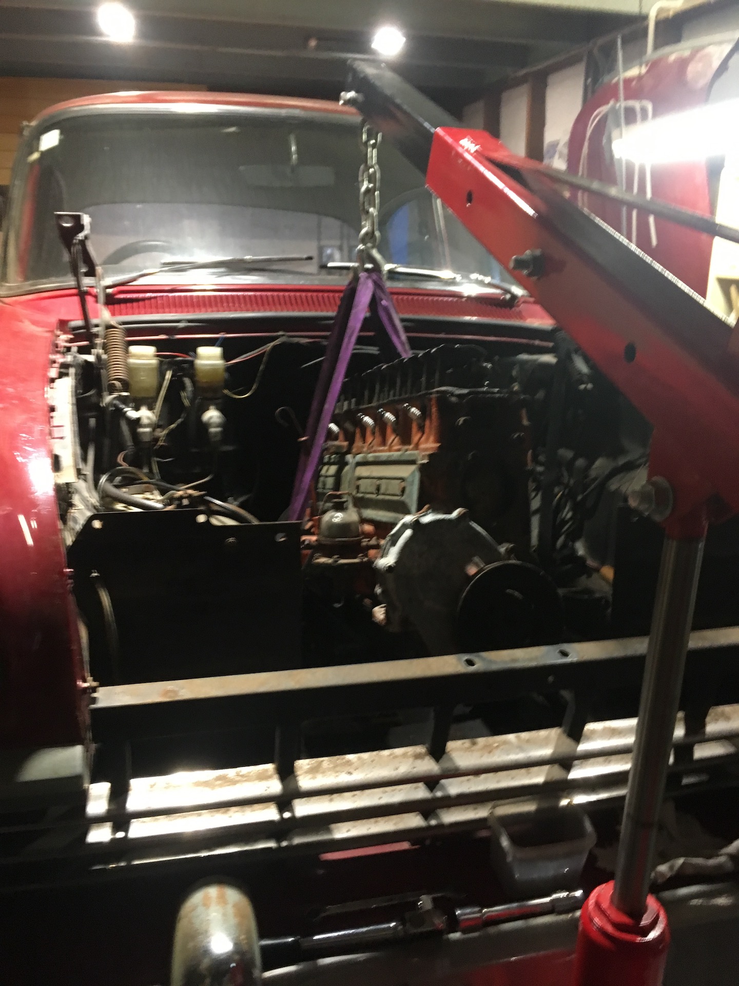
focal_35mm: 29
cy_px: 493
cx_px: 370
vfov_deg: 61.7
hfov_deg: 48.2
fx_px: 825
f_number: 2.2
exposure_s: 1/33
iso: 250
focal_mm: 4.15
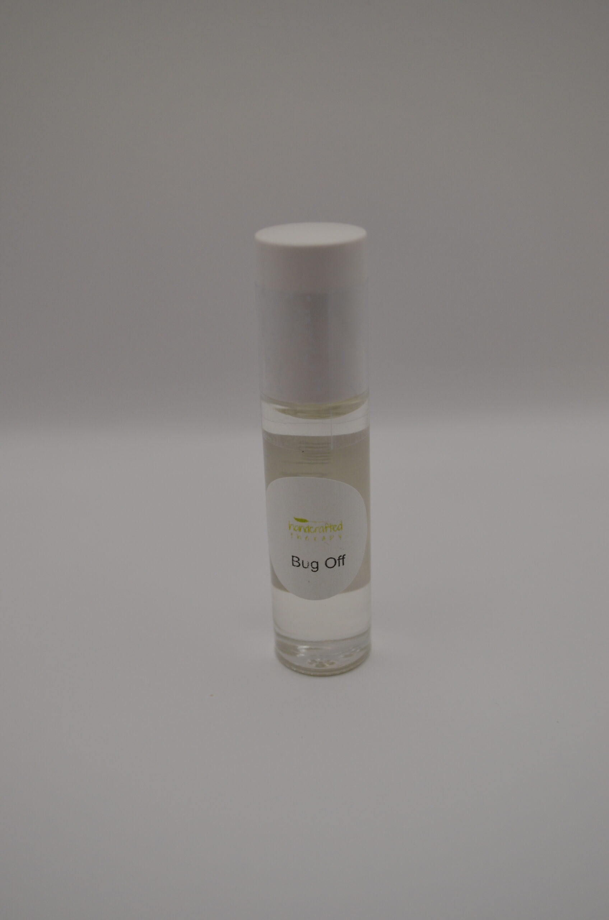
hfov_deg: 36.7
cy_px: 460
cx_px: 304
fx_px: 917
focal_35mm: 36
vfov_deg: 53.2
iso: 400
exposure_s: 1/100
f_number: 5
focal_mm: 24
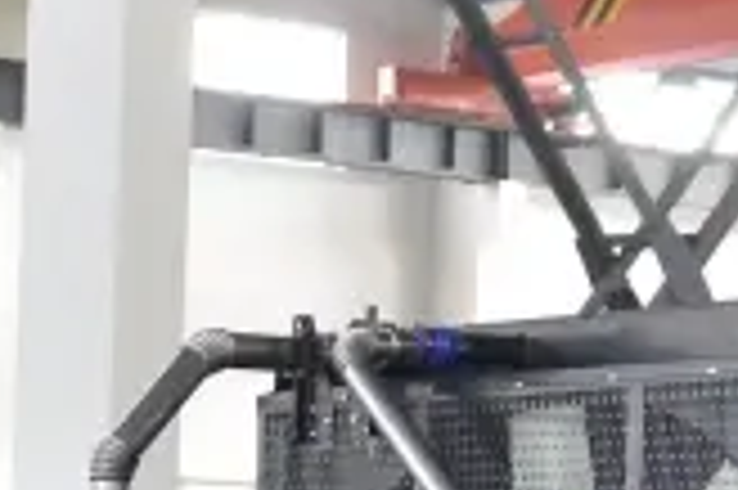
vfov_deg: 6.6
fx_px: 4198
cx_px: -351
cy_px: 818
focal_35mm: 205
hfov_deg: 9.8
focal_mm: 28
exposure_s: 1/15
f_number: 4
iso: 400
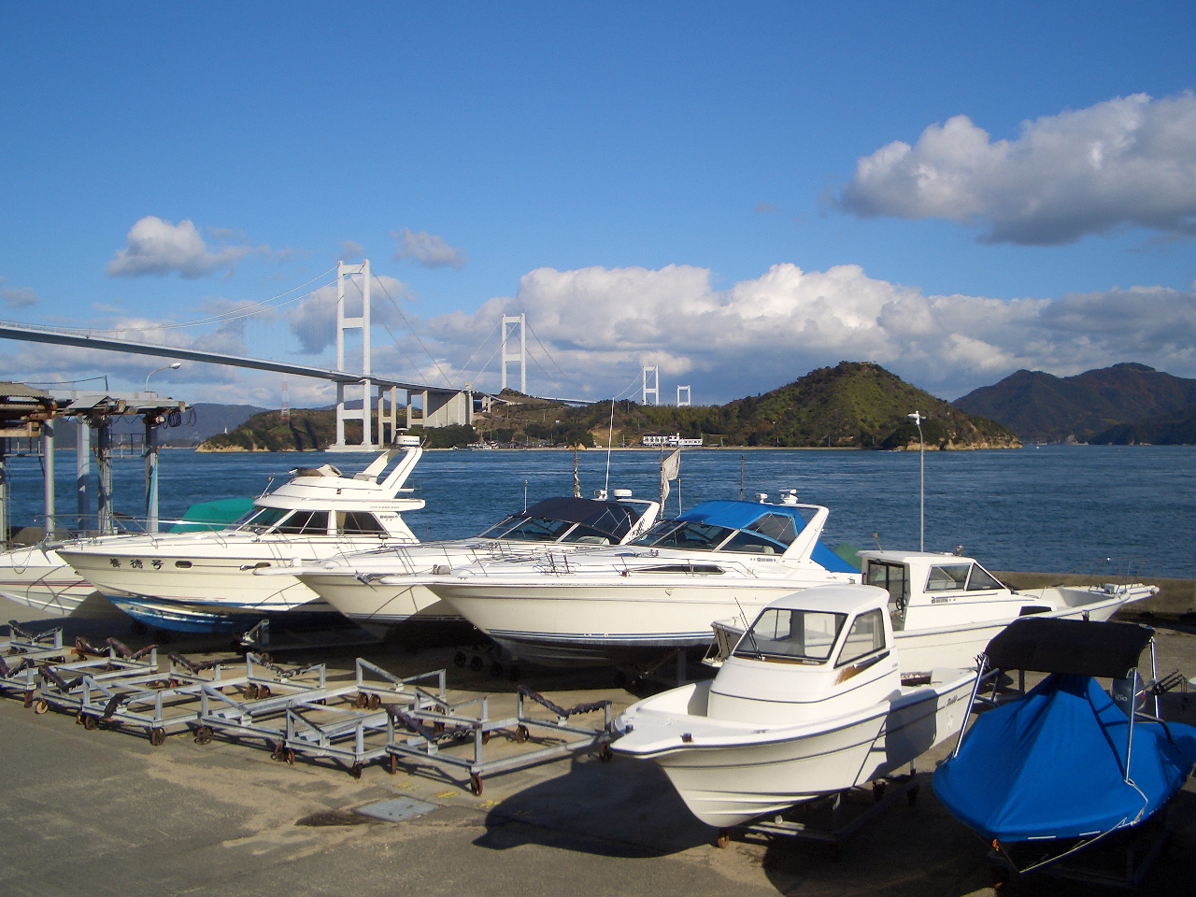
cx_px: 598
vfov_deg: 40.7
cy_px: 448
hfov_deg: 52.6
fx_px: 1209
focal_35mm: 35
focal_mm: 5.8
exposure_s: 1/800
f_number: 4.3
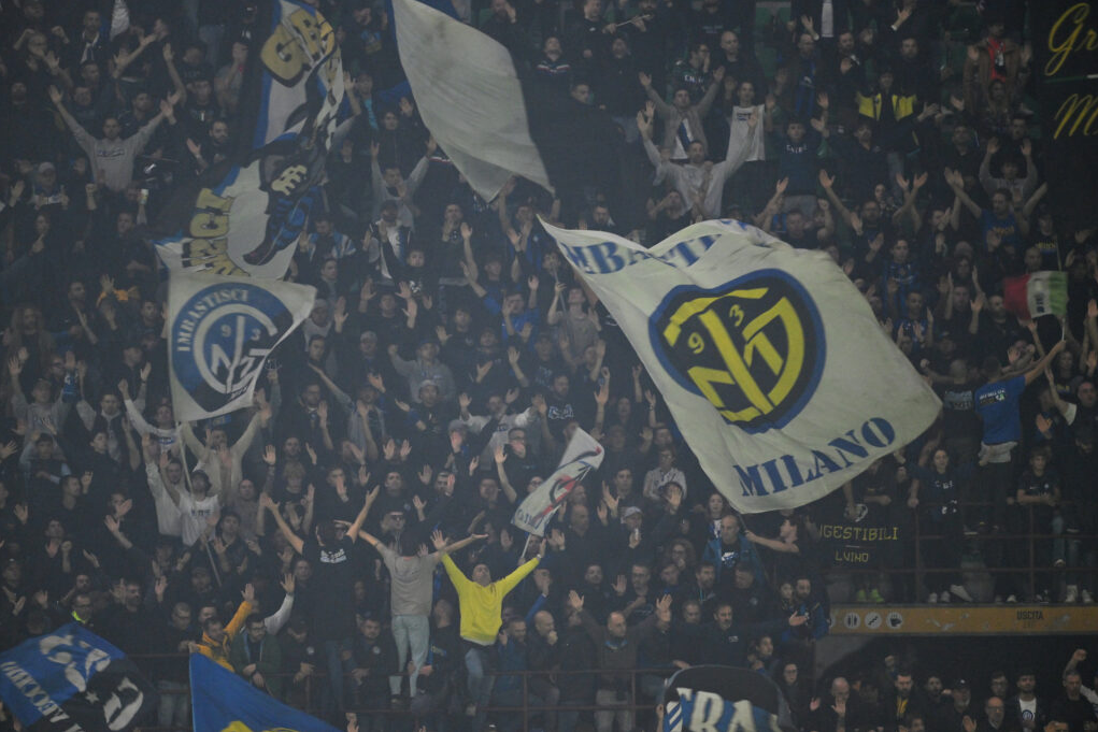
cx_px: 550
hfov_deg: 3.4
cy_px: 366
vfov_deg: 2.3
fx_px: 18362
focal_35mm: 602
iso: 1600
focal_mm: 600
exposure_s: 1/100
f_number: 6.3
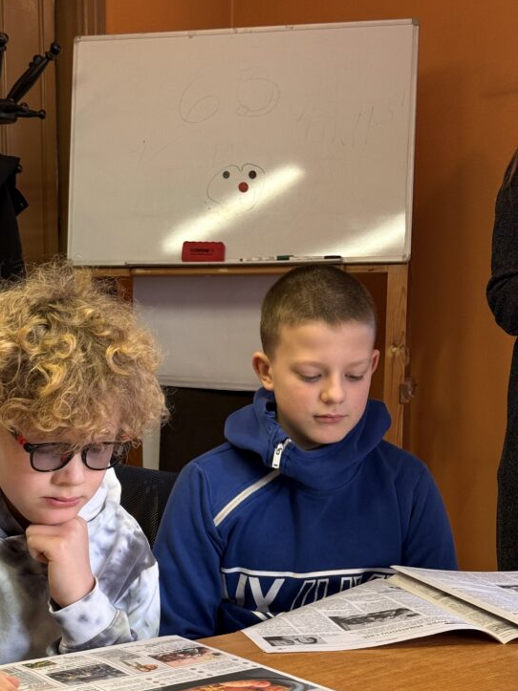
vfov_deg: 28.3
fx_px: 1357
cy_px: 481
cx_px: 152
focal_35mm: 68
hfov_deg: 21.5
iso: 125
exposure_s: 1/50
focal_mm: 6.76
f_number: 1.78
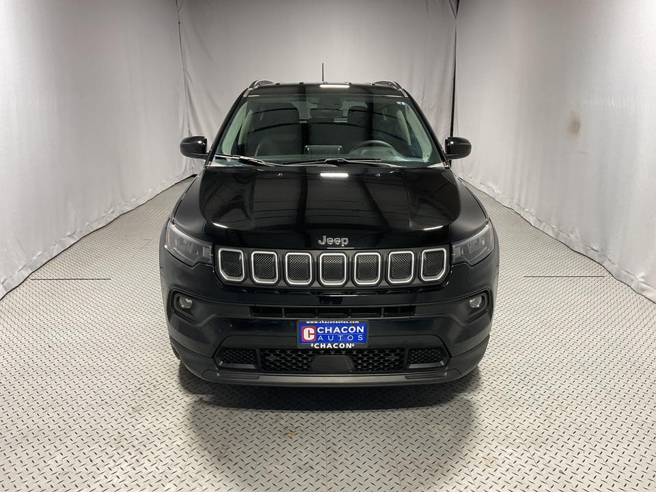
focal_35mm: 29
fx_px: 550
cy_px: 246
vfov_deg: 48.2
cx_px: 328
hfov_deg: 61.7
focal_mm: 3
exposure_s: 1/60
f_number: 1.8
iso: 50
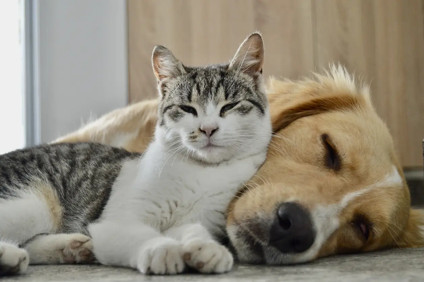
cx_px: 212
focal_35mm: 60
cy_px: 141
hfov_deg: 33.4
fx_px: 706
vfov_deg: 22.6
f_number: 5
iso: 720
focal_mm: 40
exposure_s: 1/60
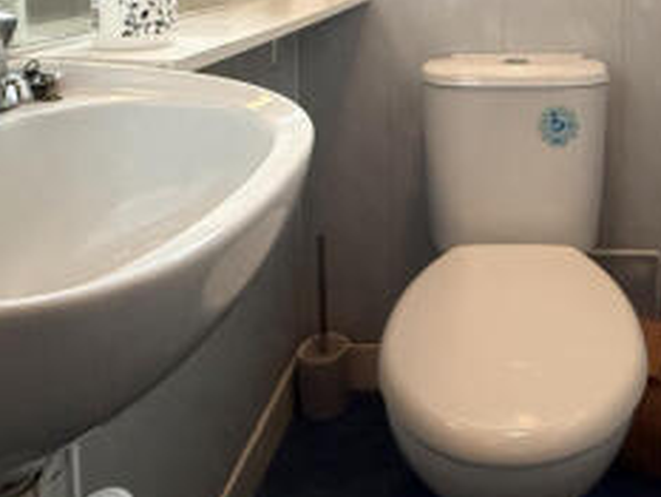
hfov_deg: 50.2
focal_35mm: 35
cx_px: 506
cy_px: -21
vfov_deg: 35.9
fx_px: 669
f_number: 2.2
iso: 640
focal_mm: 2.22
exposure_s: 1/100
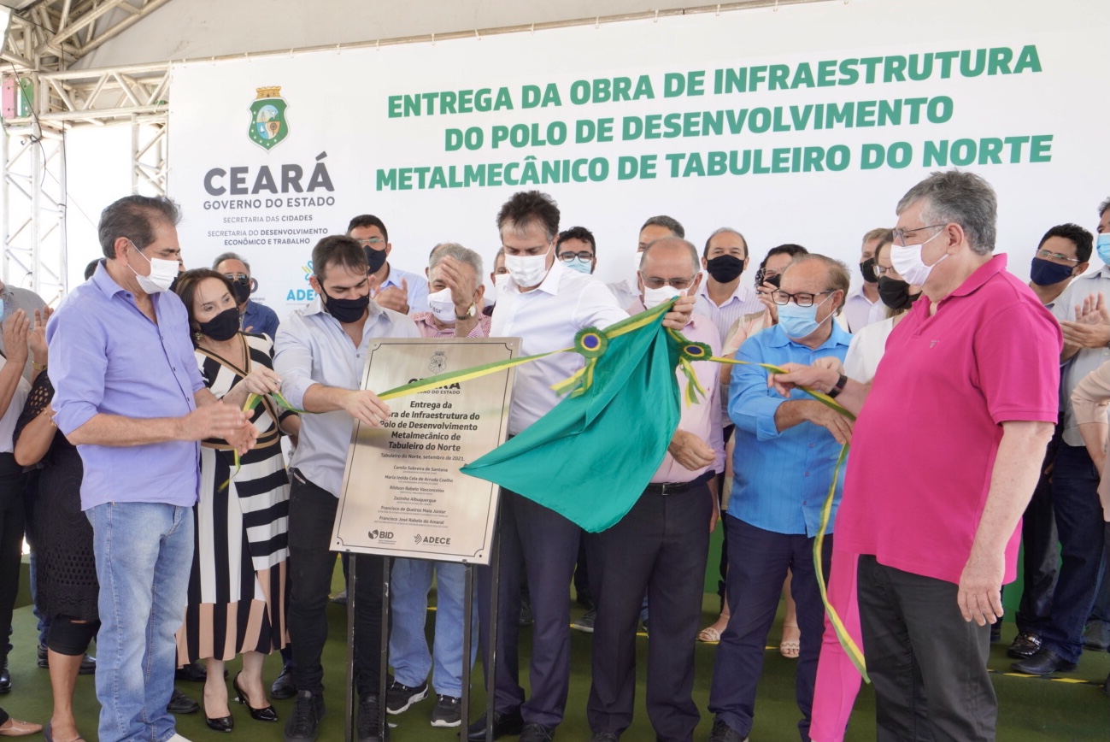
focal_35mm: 26
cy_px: 371
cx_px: 555
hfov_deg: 69.4
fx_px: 802
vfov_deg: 49.6
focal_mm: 26
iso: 640
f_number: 7.1
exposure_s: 1/160
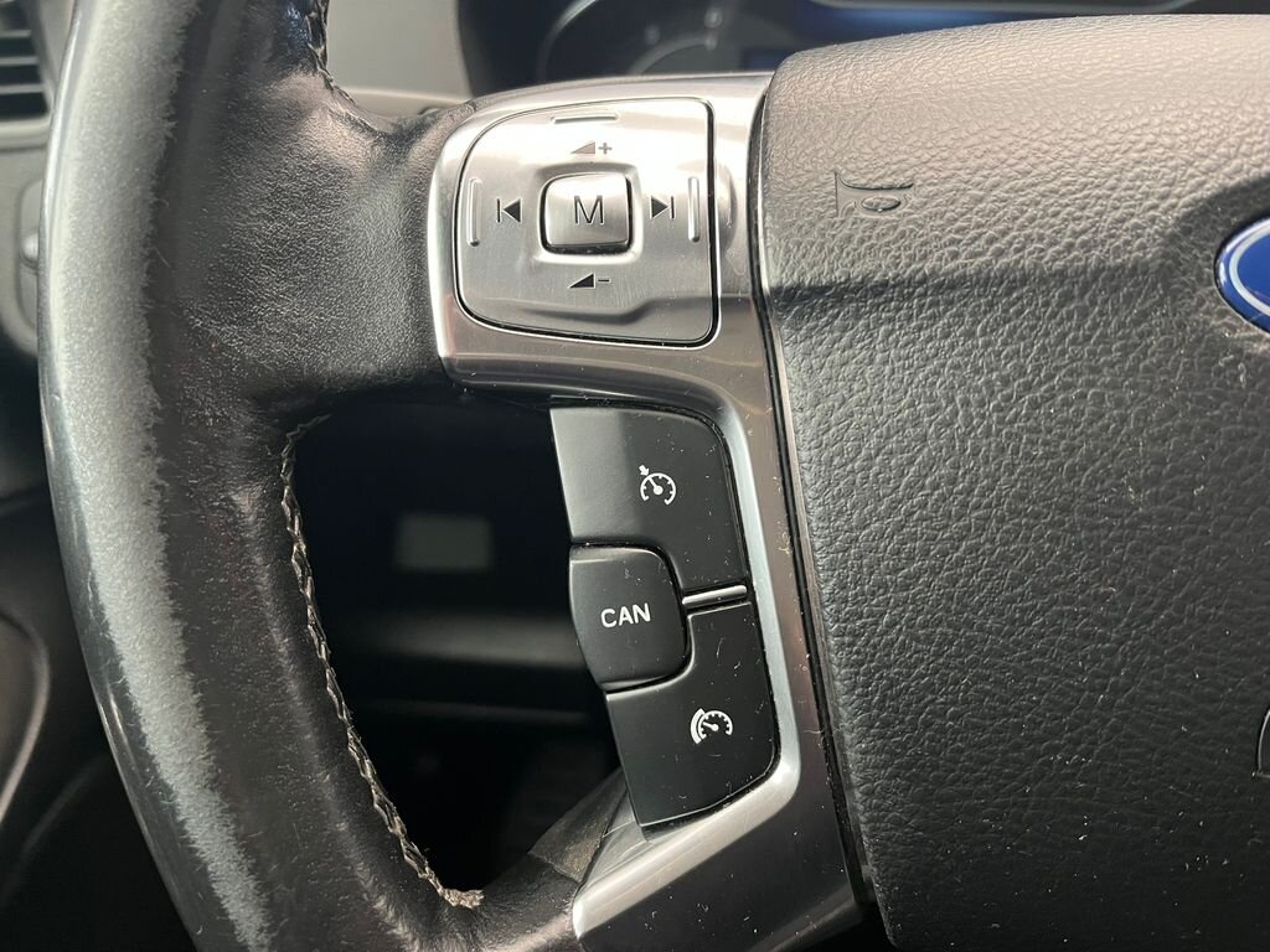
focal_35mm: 26
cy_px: 476
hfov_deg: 67.3
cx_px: 635
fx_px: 954
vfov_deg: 53.1
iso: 400
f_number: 1.6
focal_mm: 5.1
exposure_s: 1/33
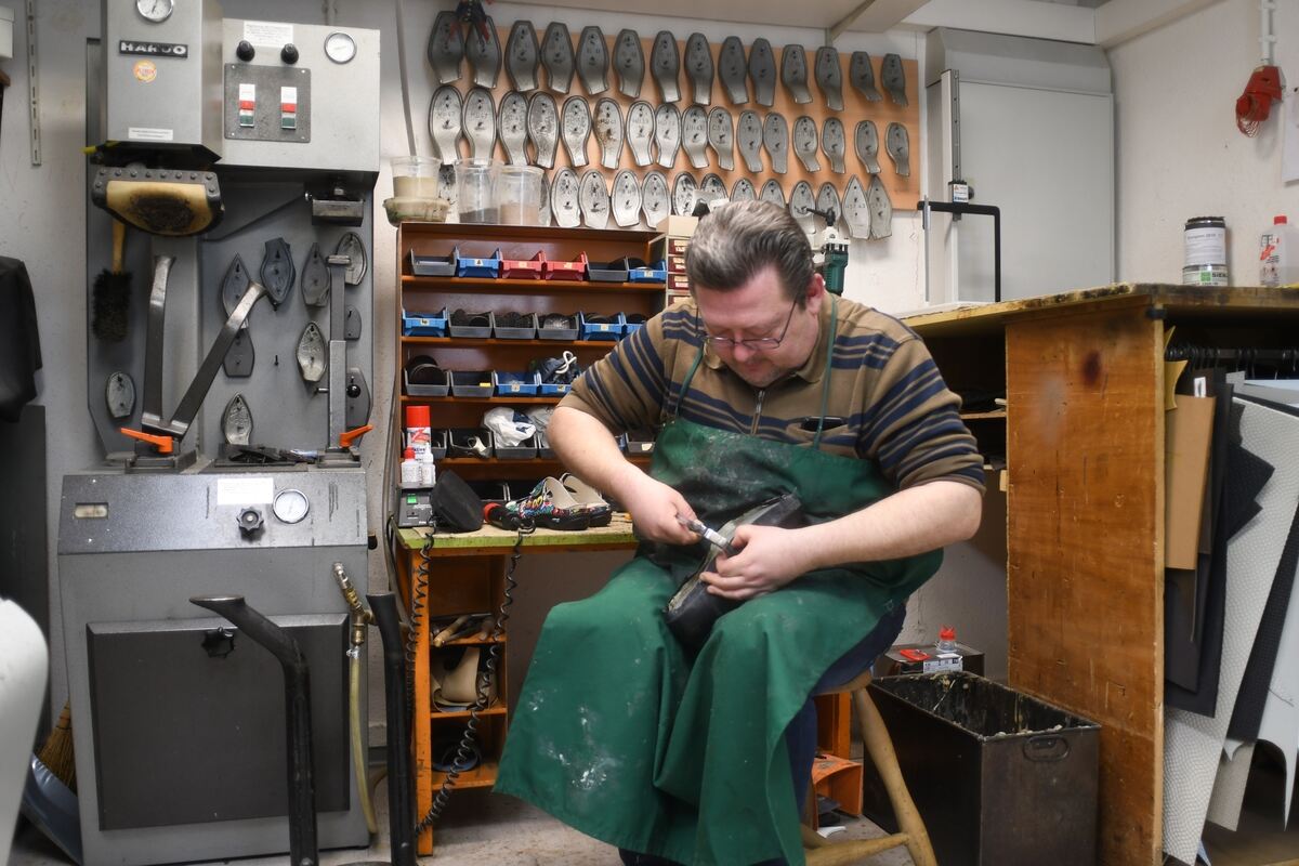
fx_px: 1082
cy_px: 433
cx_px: 650
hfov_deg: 61.9
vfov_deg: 43.6
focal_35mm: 30
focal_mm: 20
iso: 400
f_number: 2.8
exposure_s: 1/60
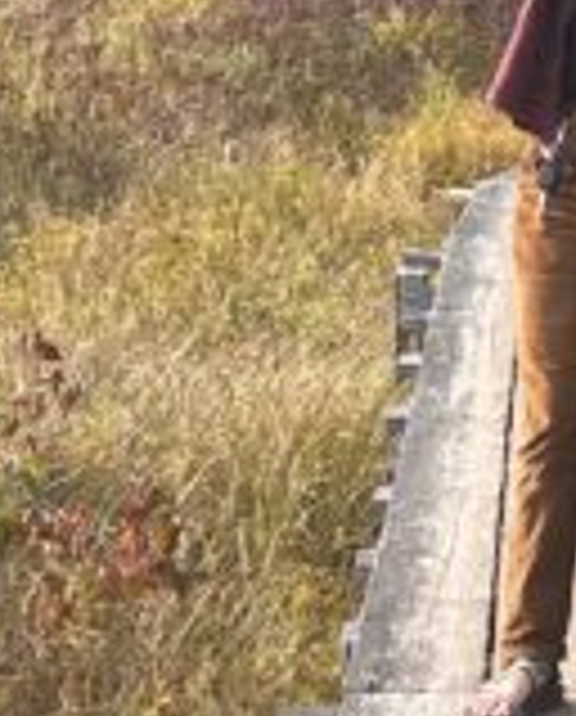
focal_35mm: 163
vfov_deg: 11.4
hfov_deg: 9.0
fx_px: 3460
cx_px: 1089
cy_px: -266
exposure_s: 1/1412
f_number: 1.5
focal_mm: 5.7
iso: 50
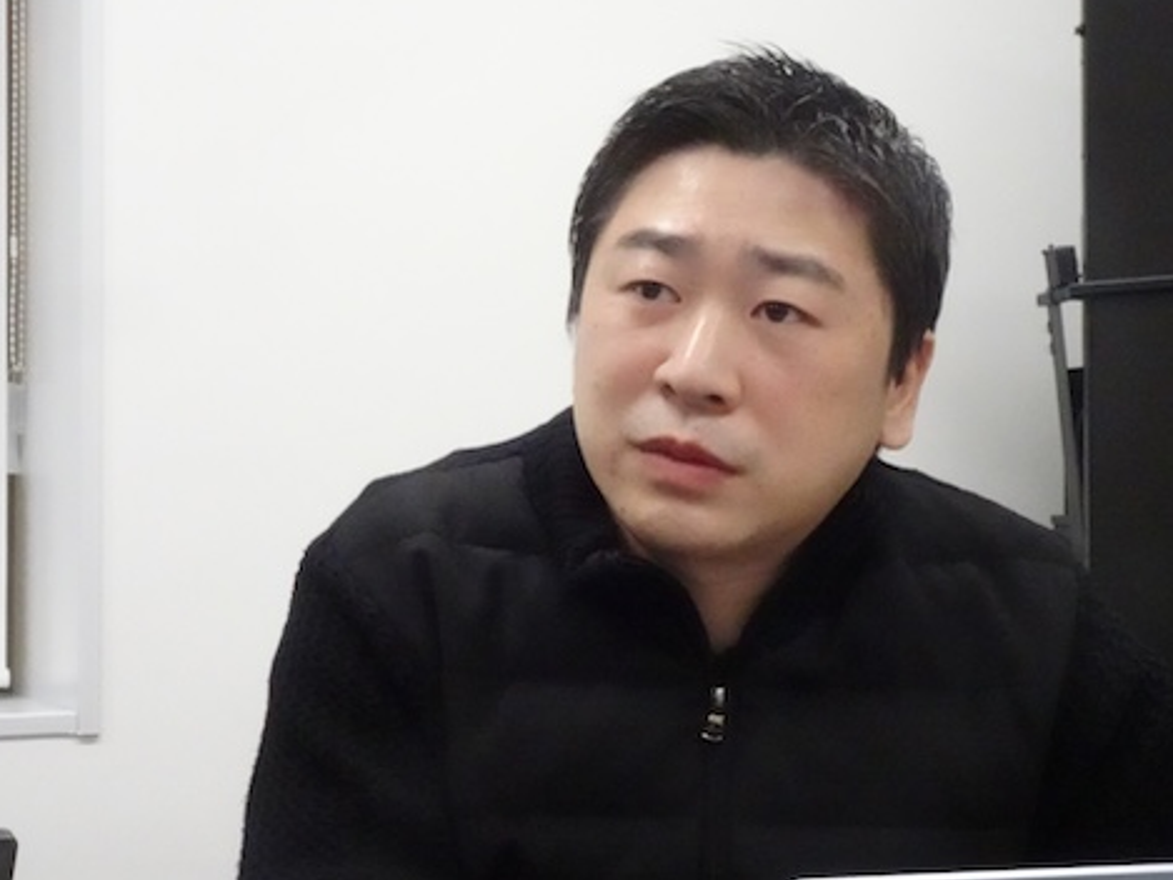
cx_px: 528
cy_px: 448
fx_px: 2169
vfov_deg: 22.9
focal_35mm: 64
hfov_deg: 30.2
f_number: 4.5
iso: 2500
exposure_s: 1/50
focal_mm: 8.07
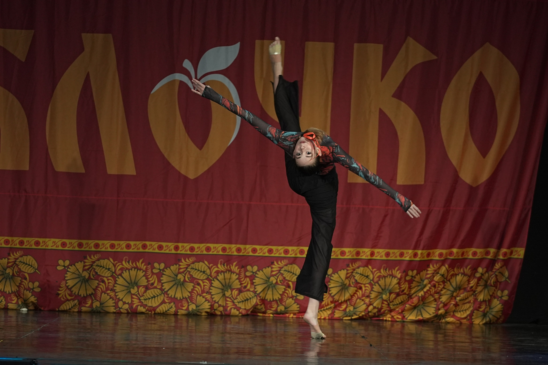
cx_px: 274
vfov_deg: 7.3
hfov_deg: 10.9
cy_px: 182
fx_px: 2877
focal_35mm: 189
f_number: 4
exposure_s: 1/400
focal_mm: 126
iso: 2000
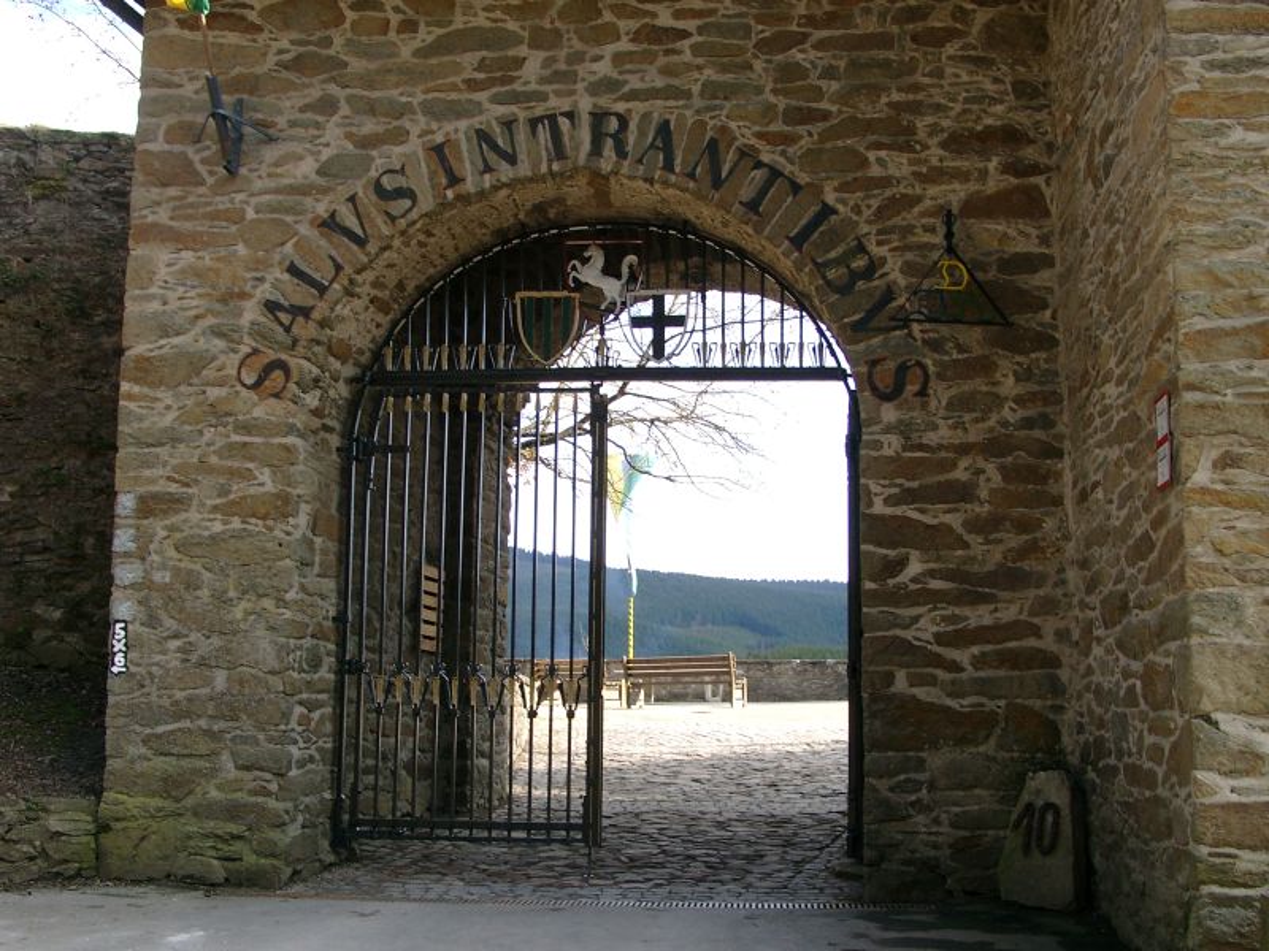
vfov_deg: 34.3
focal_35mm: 42
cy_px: 476
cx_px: 634
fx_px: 1540
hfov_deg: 44.8
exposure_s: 1/129
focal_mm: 8.82
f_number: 4
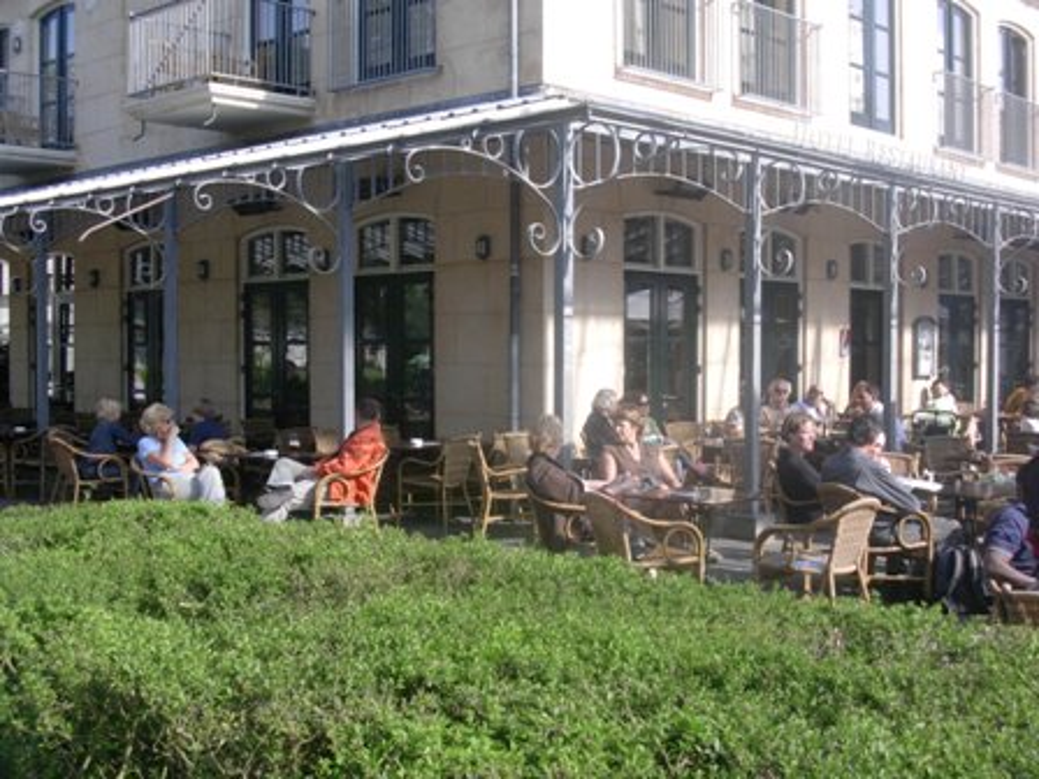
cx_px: 520
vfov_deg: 32.2
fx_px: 1351
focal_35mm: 45
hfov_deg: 42.1
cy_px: 390
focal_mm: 6.7
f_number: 2.9
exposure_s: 1/512
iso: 70
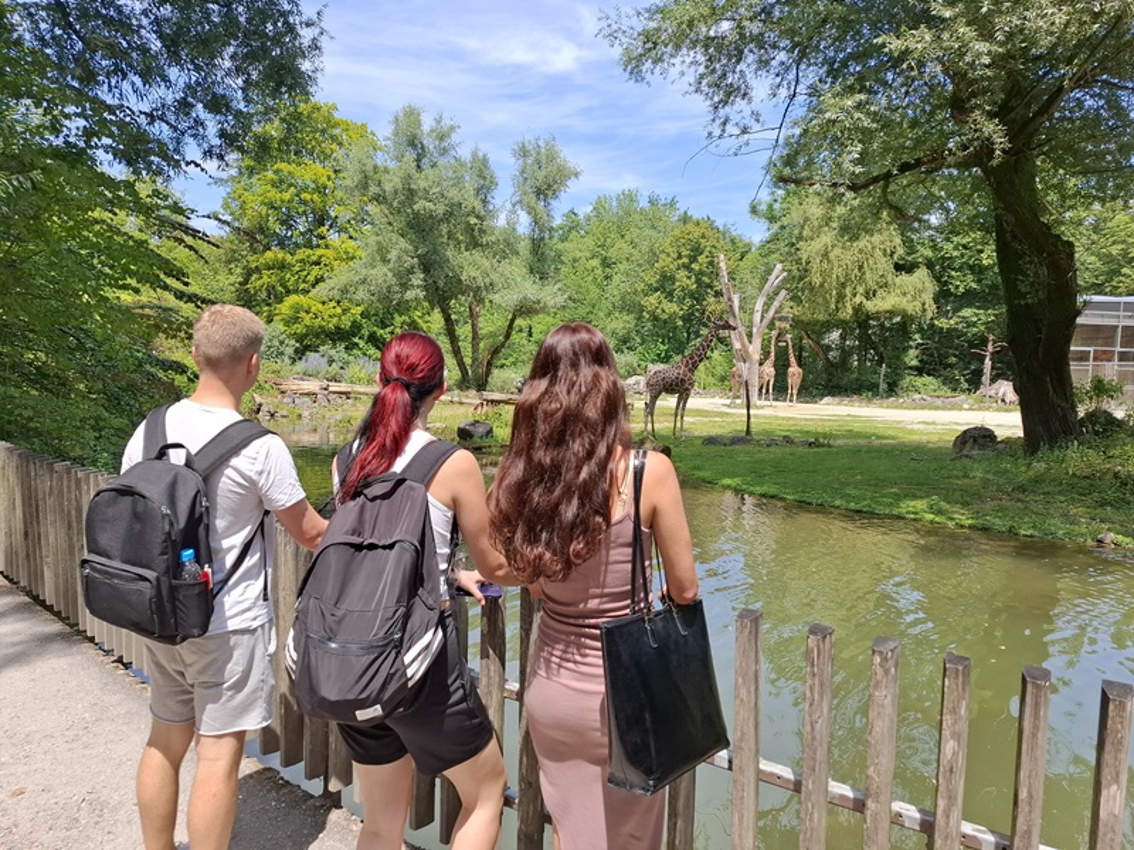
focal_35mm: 23
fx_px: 753
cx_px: 567
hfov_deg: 73.9
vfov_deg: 58.9
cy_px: 425
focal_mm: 5.54
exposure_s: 1/1215
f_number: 1.8
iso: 50
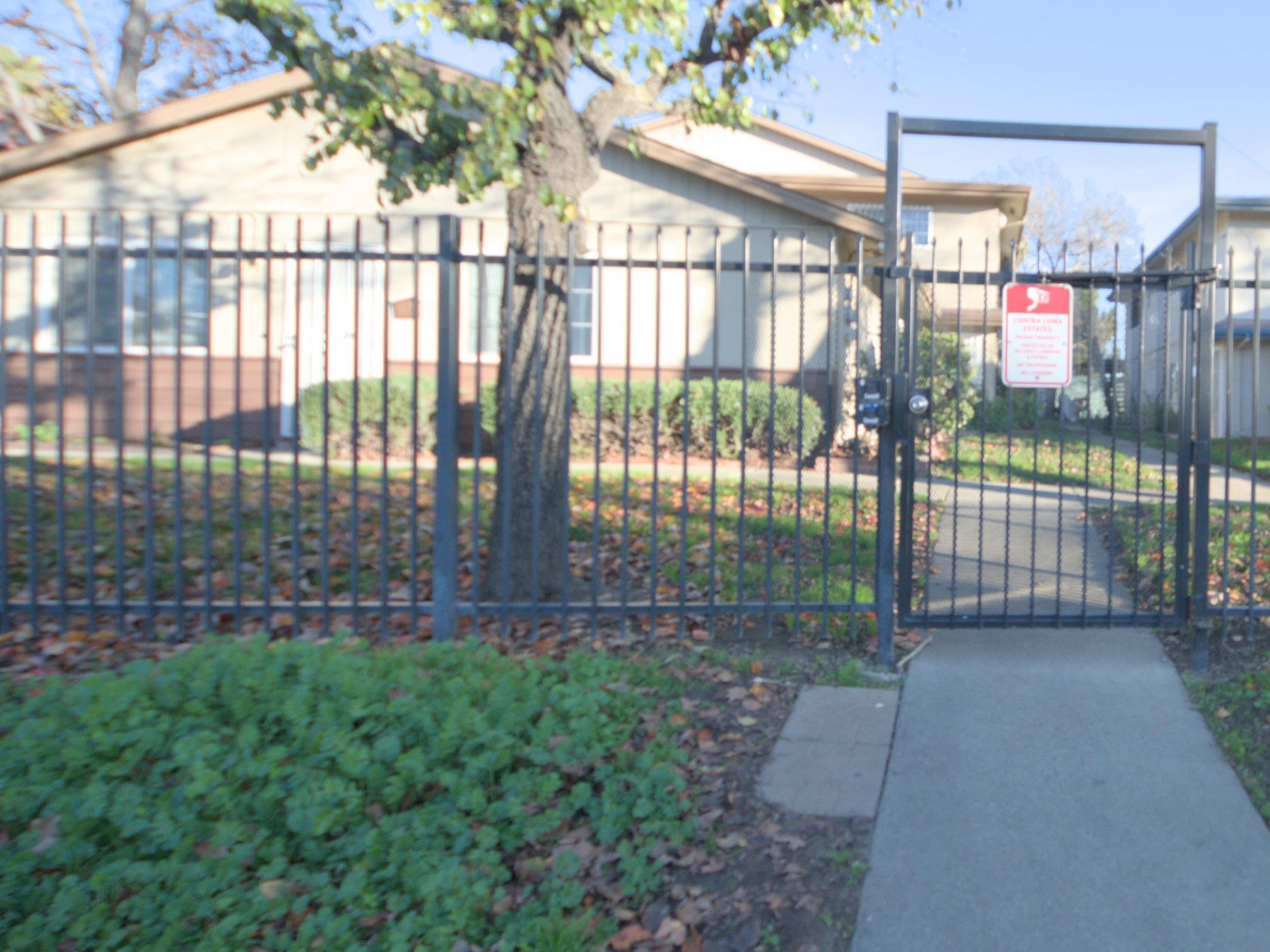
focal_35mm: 19
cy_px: 409
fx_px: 697
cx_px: 1030
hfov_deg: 74.9
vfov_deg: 68.3
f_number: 5.6
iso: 200
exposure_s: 1/250
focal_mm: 8.5
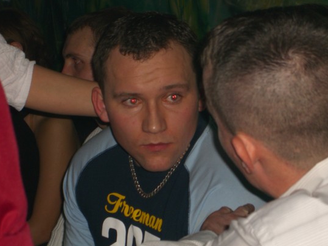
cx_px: 173
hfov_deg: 15.5
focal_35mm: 127
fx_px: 1203
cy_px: 133
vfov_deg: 11.7
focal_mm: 23.7
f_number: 5.1
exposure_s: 1/60
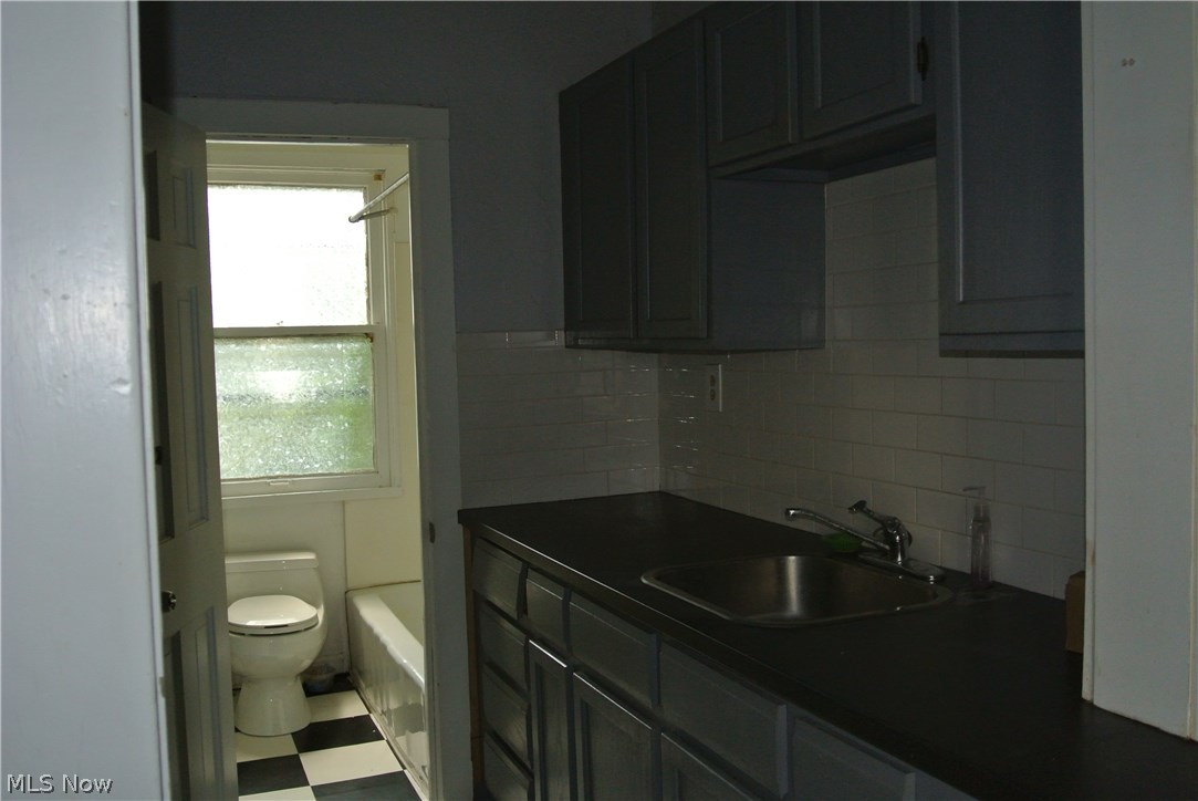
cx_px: 599
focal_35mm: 34
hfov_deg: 55.8
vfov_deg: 39.0
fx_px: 1132
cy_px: 400
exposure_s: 1/60
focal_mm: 12.7
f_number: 3.8
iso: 560
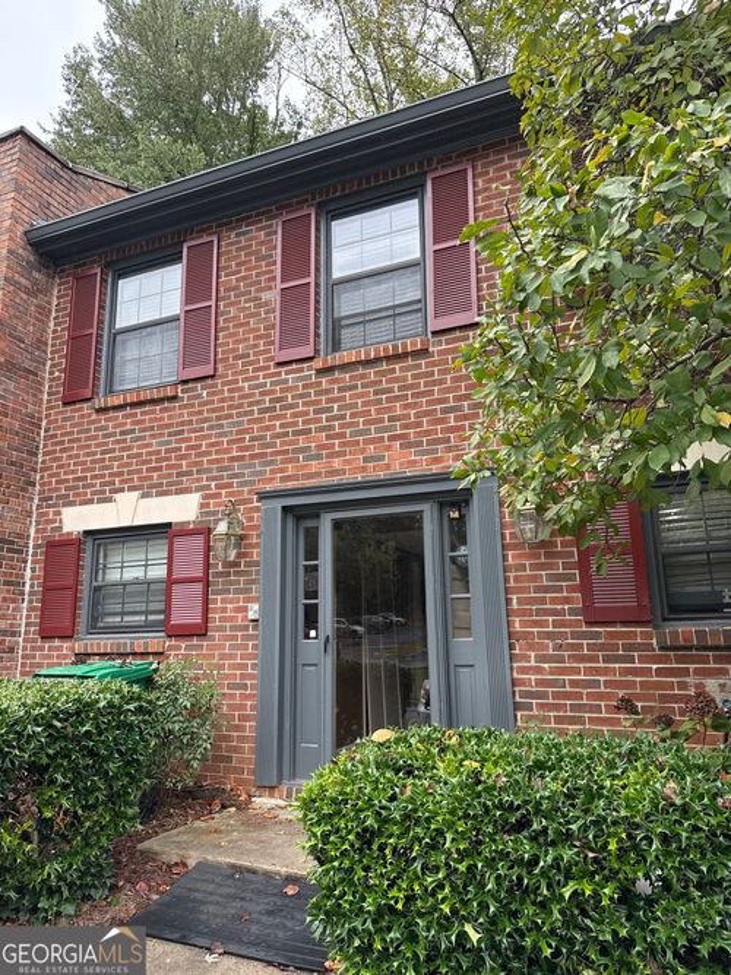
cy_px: 488
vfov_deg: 71.6
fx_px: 676
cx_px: 366
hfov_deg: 56.8
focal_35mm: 24
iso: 100
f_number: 1.78
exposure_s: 1/470
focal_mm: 6.76
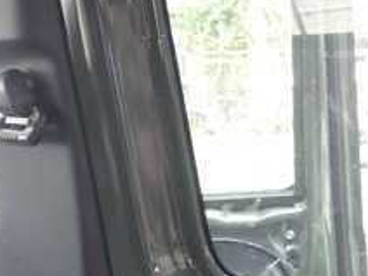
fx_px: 904
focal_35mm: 85
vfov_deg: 17.2
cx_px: 481
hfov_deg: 20.9
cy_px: 50
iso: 200
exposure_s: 1/50
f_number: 2.3
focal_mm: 5.4
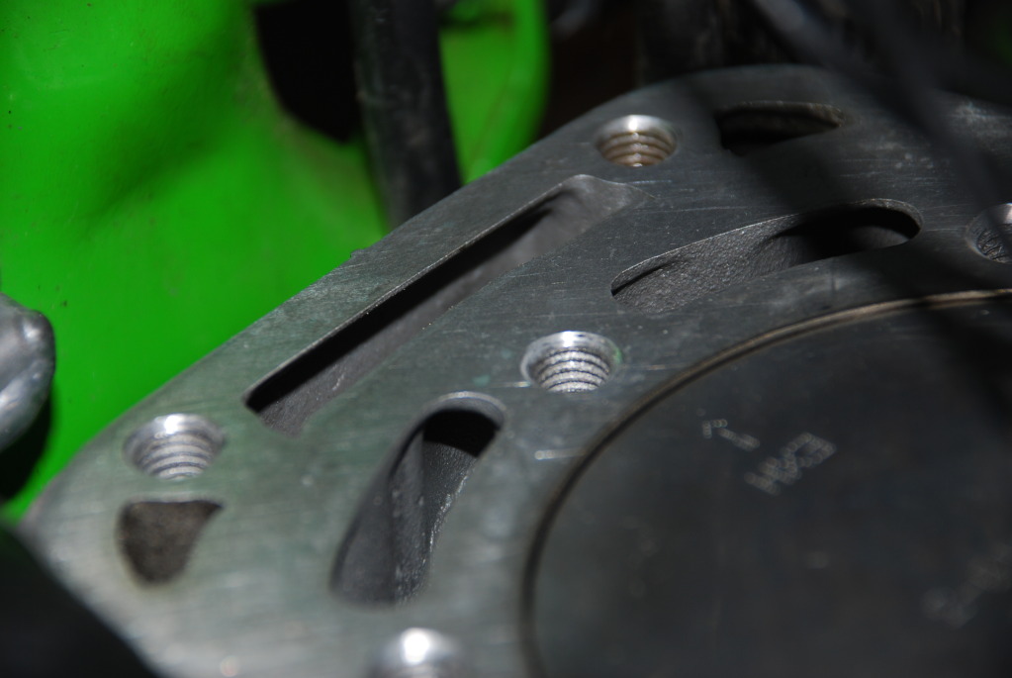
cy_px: 339
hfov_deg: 10.1
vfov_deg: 6.8
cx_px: 506
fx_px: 5700
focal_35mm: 202
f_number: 5.6
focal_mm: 135
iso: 100
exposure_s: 1/125
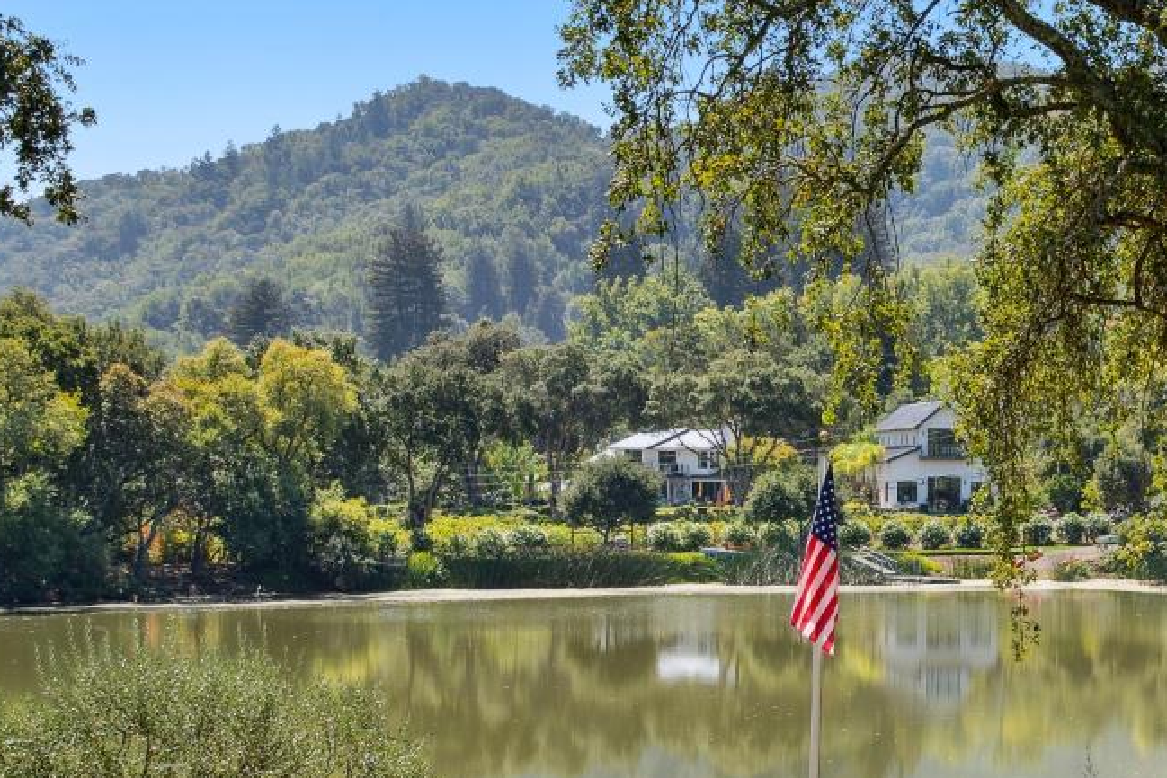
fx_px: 3145
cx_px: 1066
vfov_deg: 14.1
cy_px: 552
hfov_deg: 20.6
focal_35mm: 97
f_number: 8
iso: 400
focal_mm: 42
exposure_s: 1/400
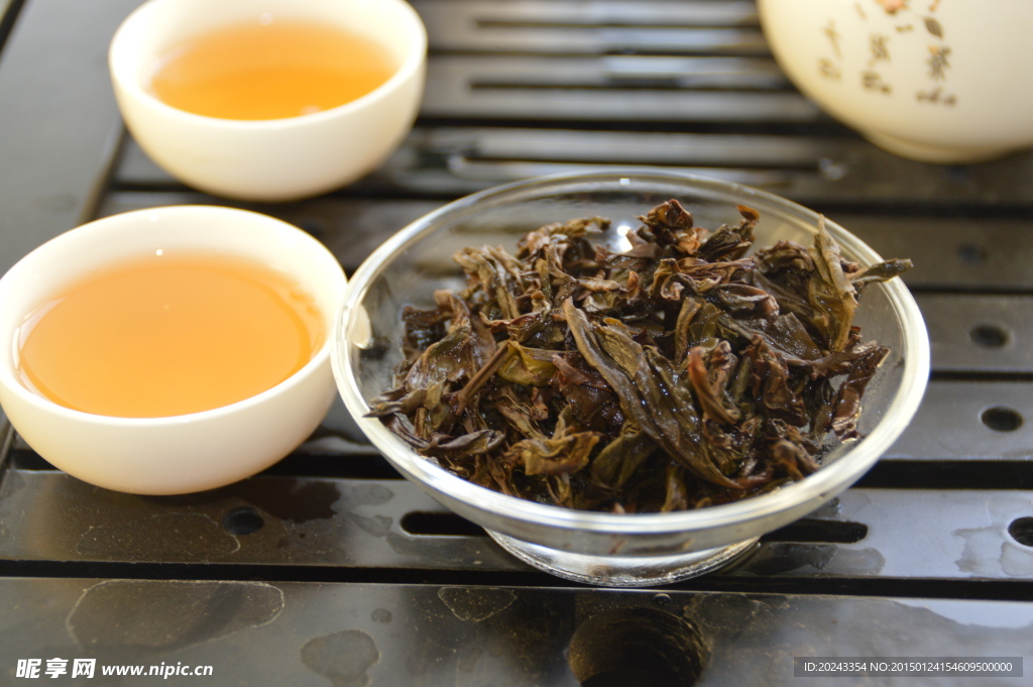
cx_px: 516
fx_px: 2408
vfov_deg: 16.2
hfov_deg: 24.2
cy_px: 344
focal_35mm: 84
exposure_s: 1/60
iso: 450
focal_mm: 56
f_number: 5
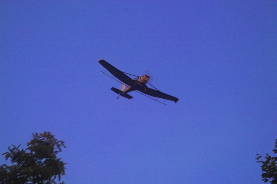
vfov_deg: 7.7
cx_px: 138
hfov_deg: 11.5
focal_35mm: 179
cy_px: 92
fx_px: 1377
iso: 100
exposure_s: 1/125
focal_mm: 105
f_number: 3.5
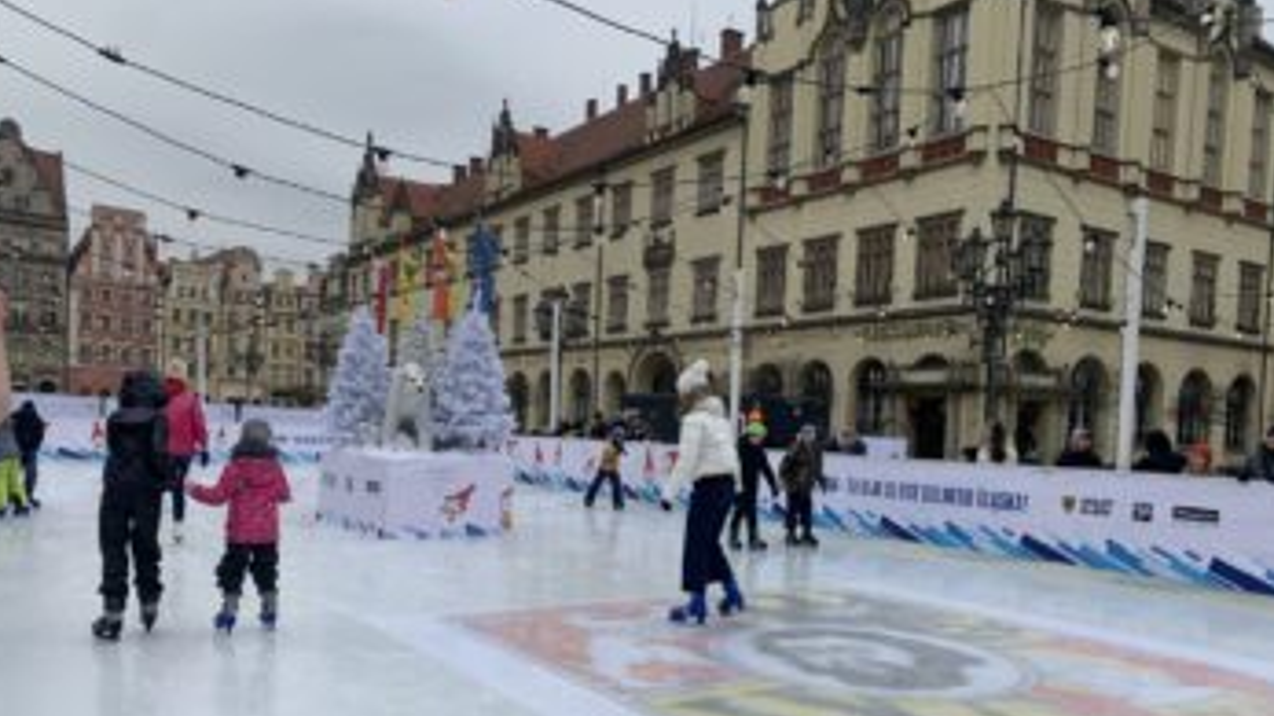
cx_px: 626
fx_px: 979
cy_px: 470
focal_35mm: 29
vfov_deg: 39.7
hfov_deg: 66.1
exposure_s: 1/408
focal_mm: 4.25
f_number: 1.8
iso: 25
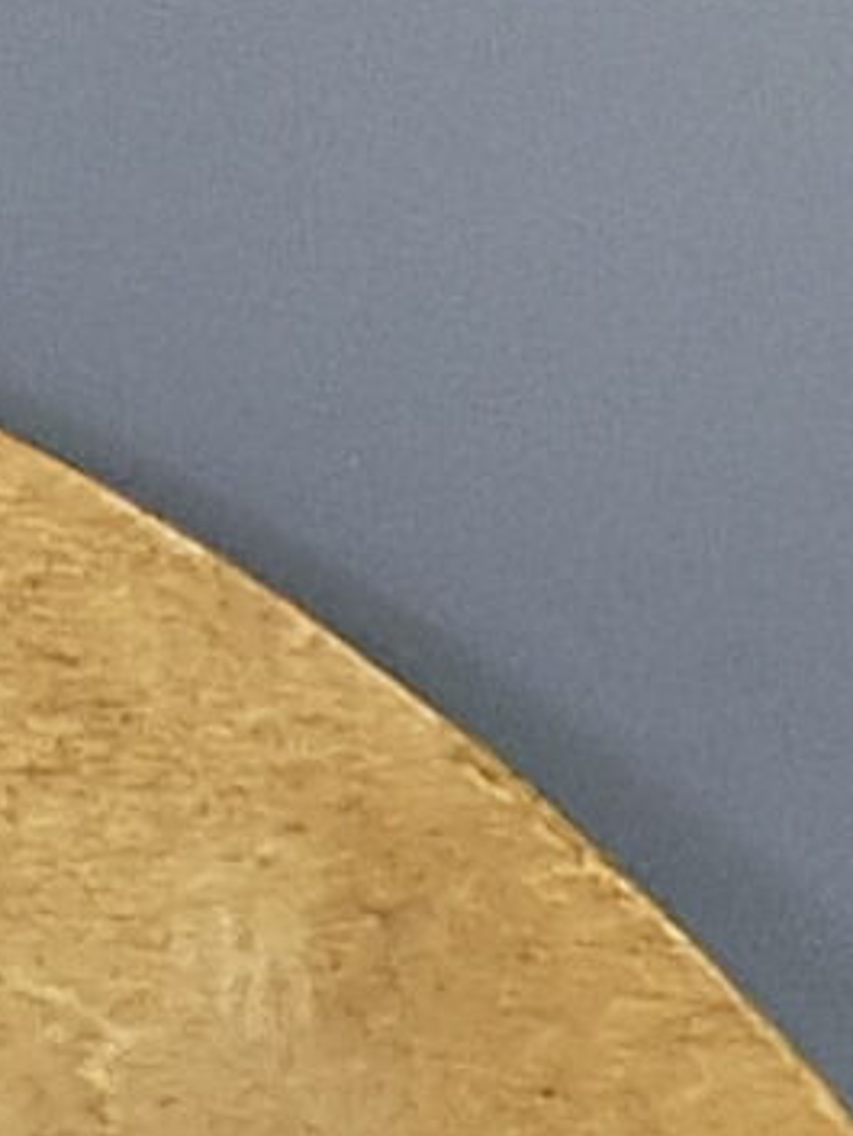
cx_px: -2852
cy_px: 2407
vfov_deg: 8.7
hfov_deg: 5.7
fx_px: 6961
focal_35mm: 212
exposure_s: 1/50
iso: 80
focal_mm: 4.2
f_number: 1.7
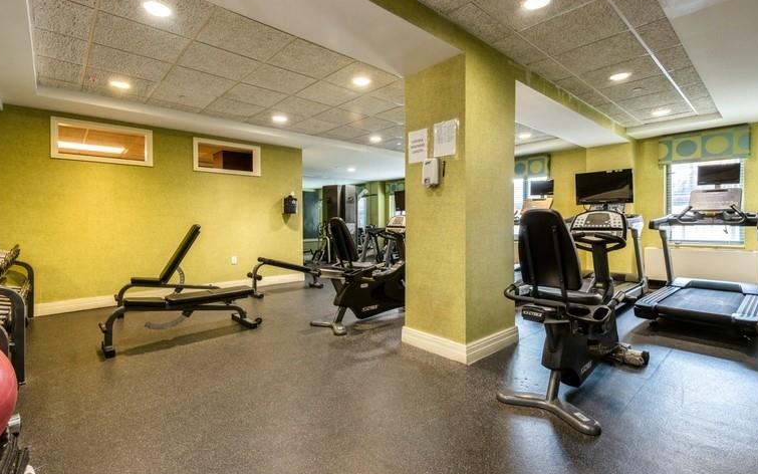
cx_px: 371
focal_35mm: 17
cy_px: 221
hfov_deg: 94.3
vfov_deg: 67.9
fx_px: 351
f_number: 11
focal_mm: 14
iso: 400
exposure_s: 1/1.25
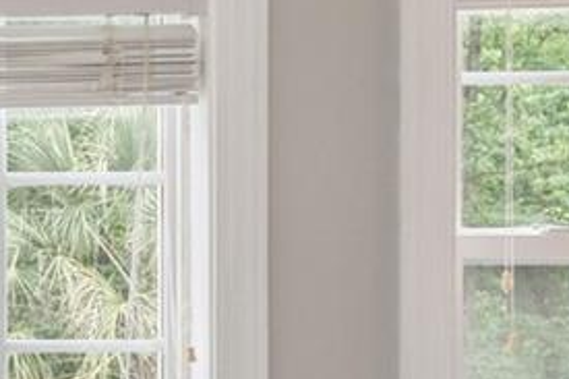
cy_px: 309
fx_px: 1880
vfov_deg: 11.5
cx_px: -414
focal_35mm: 119
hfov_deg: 15.2
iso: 200
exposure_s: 1/25
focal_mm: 16
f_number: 8
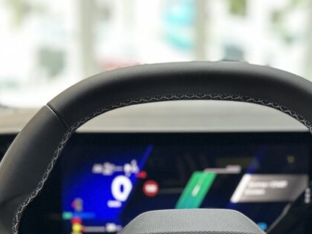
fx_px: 531
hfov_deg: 32.7
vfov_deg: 23.1
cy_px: 264
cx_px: 160
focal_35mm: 59
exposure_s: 1/55
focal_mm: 6.86
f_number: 1.78
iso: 320
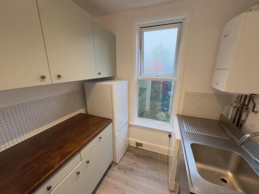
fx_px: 105
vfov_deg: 85.7
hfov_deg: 102.1
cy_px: 97
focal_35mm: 14
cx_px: 130
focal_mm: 2.22
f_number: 2.2
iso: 200
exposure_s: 1/100
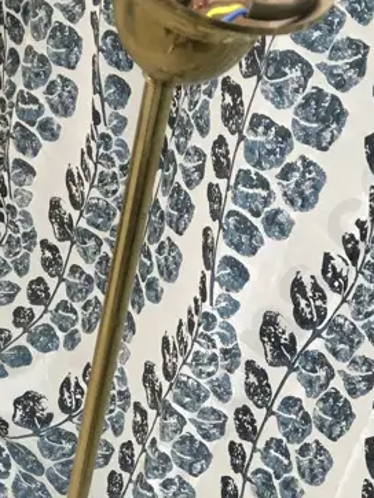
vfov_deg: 21.9
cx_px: 65
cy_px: 611
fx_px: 1180
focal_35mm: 82
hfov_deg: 17.8
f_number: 2.2
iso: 100
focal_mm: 4.15
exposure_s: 1/33
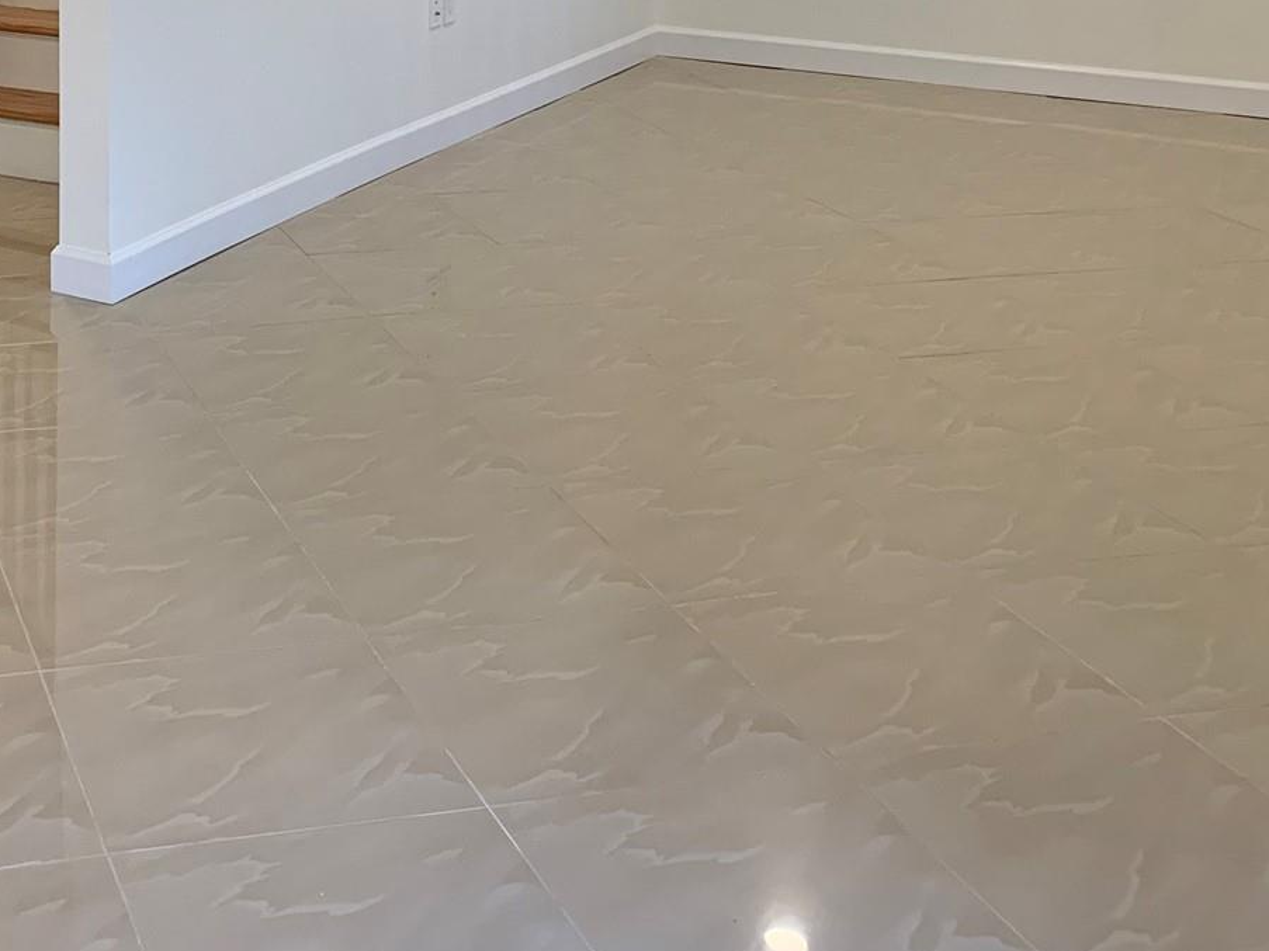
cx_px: 215
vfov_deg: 23.3
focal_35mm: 59
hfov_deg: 31.7
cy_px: -96
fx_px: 2163
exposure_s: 1/120
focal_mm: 4.25
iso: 100
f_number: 1.8
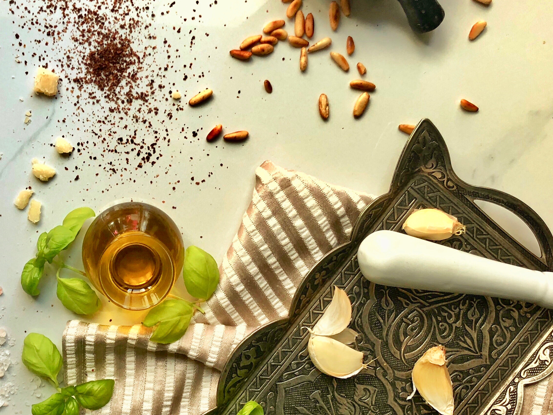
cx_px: 144
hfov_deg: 37.3
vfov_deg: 29.1
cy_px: 243
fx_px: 799
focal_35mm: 50
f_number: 1.8
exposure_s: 1/33
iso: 25
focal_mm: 3.99
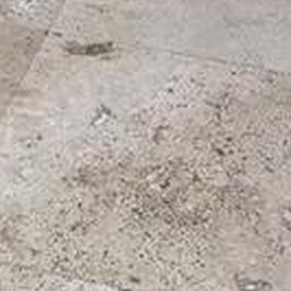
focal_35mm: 207
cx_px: -53
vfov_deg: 6.5
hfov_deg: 8.4
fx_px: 1969
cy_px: -926
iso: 64
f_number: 1.6
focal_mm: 5.96
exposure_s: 1/122
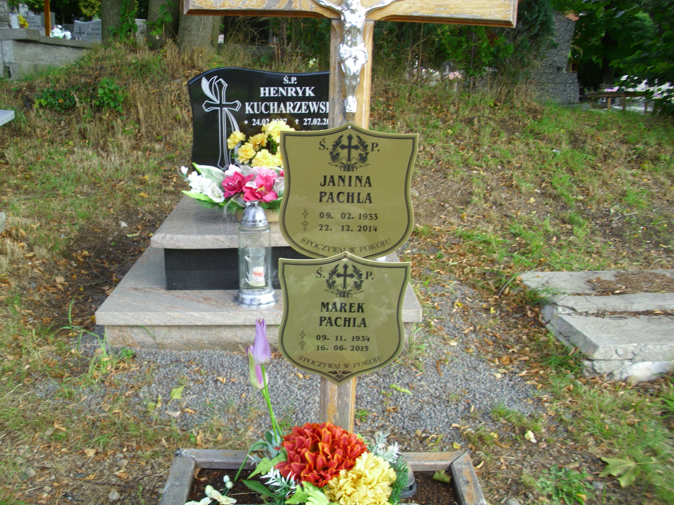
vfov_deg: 40.7
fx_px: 681
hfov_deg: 52.6
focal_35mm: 35
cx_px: 337
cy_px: 252
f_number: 3
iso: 50
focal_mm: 6.2
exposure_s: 1/76
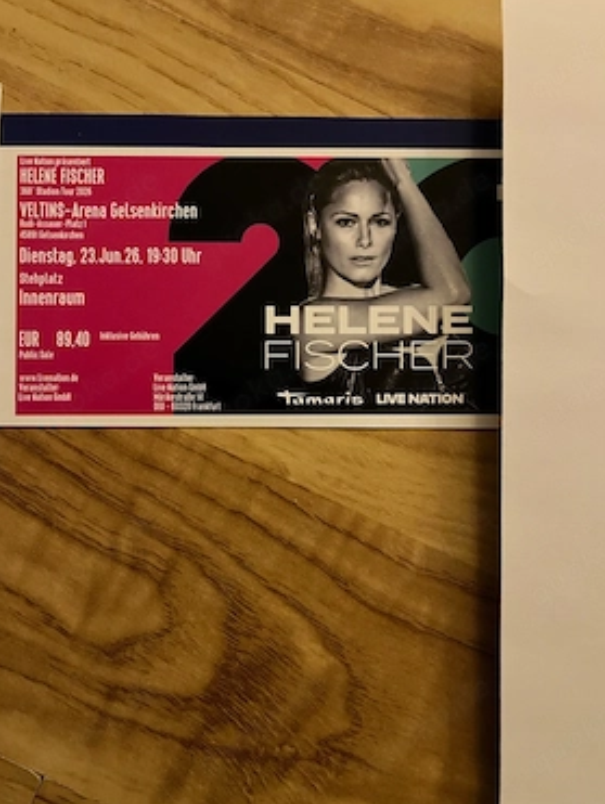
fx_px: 651
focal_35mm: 28
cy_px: 412
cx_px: 308
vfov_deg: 63.4
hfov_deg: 49.8
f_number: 1.6
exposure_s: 1/30
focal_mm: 5.1
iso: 1000
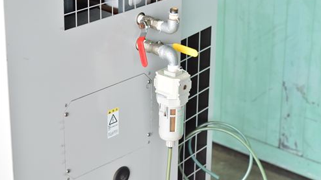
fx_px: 745
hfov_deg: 24.3
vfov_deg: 13.8
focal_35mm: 88
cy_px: 81
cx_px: 160
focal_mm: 55
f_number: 6.3
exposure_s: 1/200
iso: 1250
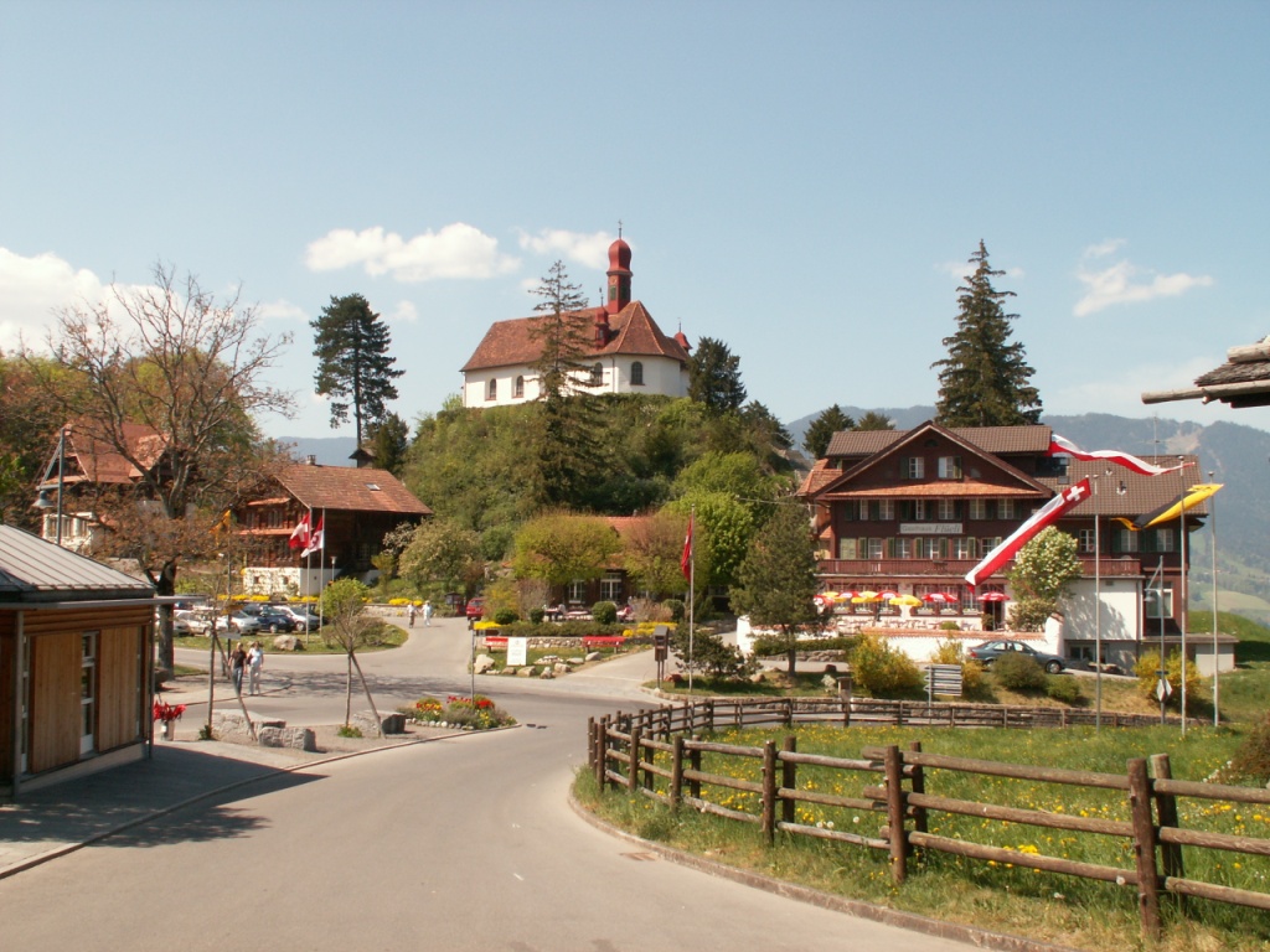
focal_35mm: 35
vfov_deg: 40.7
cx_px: 635
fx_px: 1284
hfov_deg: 52.6
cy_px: 476
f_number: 6.3
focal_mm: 5.86
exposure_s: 1/160
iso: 50
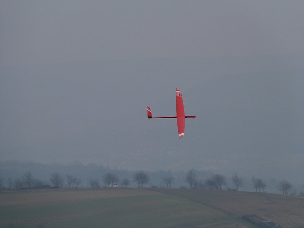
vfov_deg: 3.7
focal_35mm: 400
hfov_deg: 5.0
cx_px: 152
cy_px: 114
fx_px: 3513
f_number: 4.5
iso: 100
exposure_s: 1/640
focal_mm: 71.6
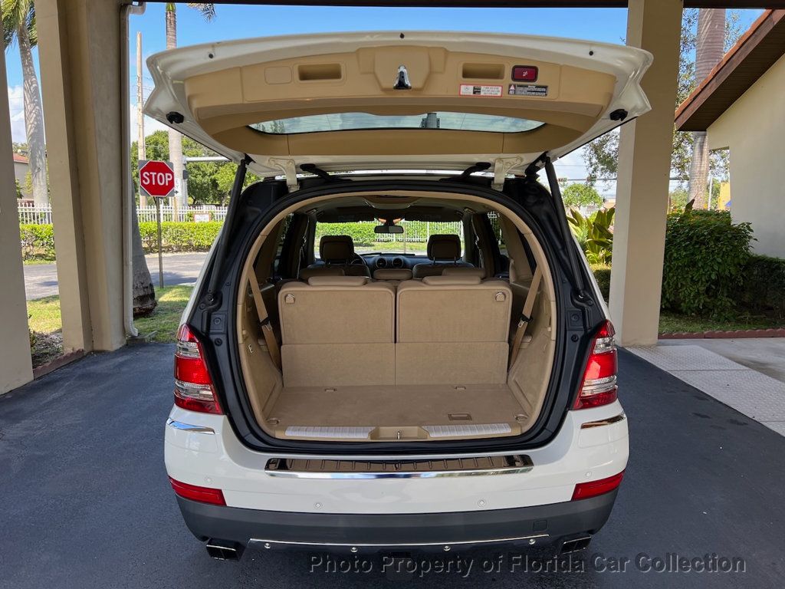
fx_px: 590
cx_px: 392
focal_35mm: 26
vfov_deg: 53.1
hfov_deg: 67.3
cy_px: 294
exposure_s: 1/607
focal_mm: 5.7
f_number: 1.5
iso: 50
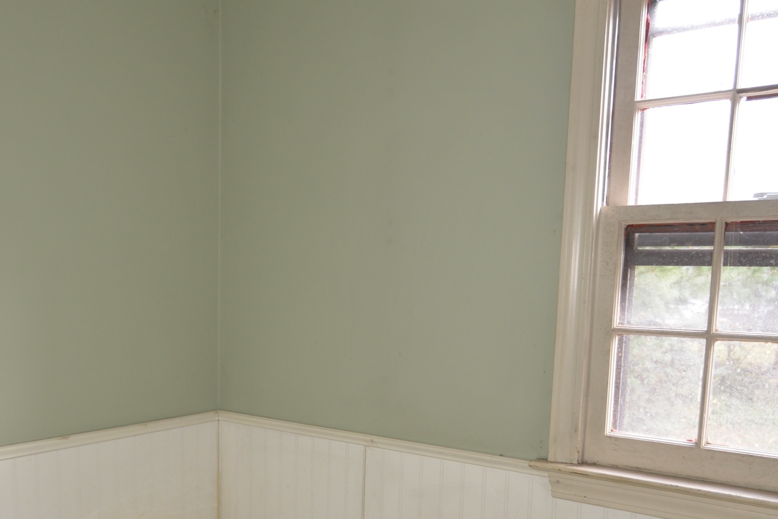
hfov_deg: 58.6
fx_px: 692
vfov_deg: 40.2
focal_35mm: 32
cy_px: 378
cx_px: 345
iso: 500
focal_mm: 18
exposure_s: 1/60
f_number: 3.5
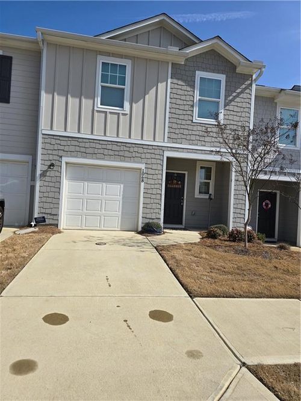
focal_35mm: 23
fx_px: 267
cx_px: 150
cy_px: 200
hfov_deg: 58.9
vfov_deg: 73.9
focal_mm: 6.3
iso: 12
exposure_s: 1/1391
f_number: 1.7
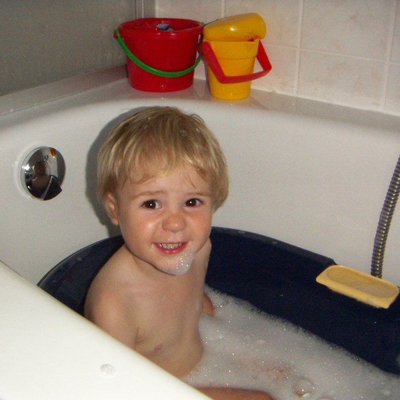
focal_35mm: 43
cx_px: 161
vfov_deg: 39.2
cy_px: 199
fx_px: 562
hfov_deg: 39.0
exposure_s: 1/50
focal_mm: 4.7
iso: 200
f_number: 2.8
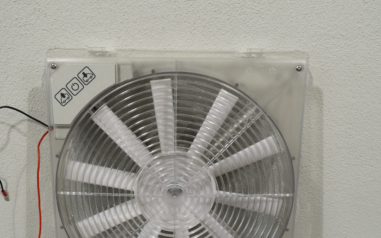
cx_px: 174
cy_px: 178
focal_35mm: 45
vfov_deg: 28.2
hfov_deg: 44.3
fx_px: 467
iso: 360
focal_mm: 20
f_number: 5.6
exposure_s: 1/125
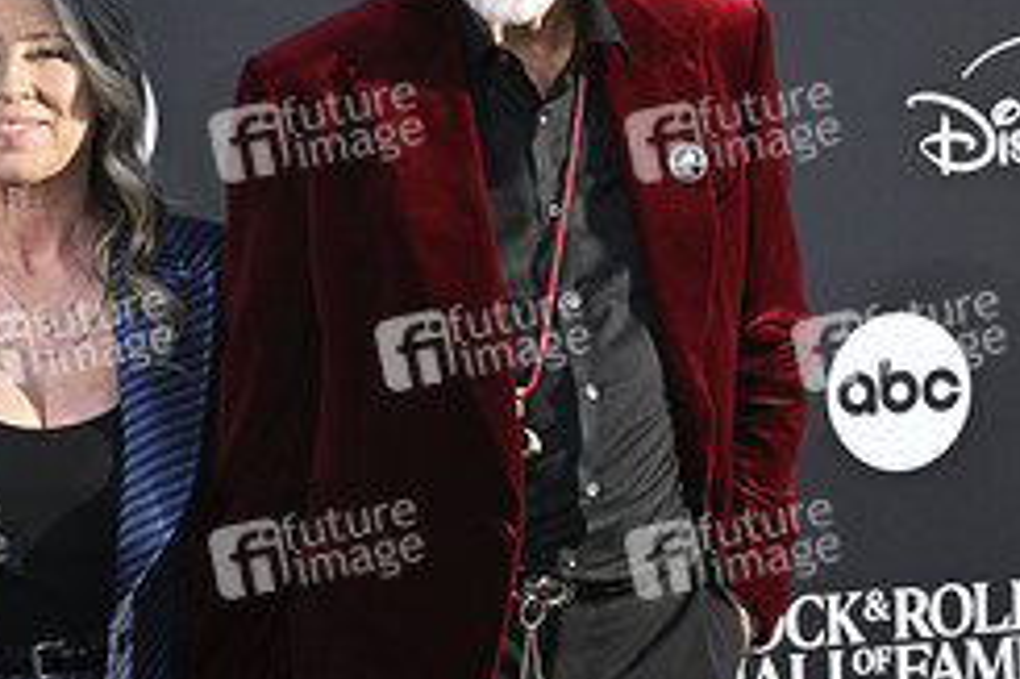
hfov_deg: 25.0
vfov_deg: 16.8
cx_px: 373
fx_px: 2293
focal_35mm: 81
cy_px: 237
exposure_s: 1/320
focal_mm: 44
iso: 250
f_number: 8
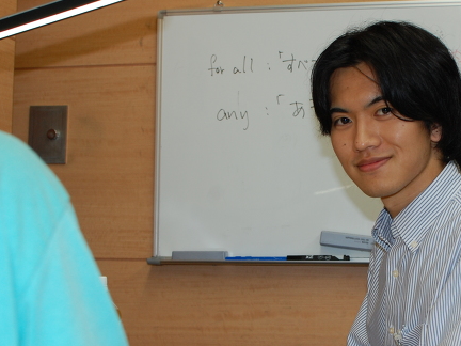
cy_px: 215
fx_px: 995
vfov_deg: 19.7
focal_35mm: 75
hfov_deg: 25.9
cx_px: 323
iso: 400
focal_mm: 35
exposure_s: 1/60
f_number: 4
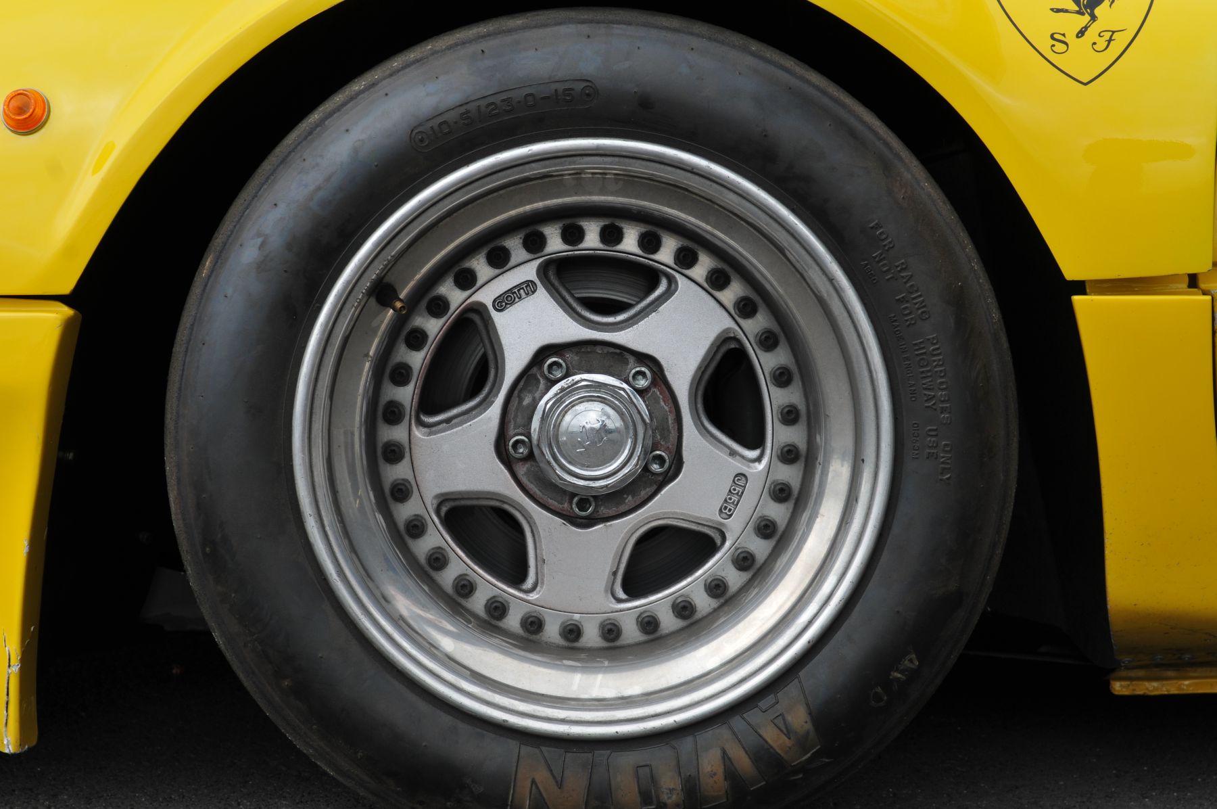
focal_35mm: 82
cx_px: 608
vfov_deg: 16.5
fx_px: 2786
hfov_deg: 24.6
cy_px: 404
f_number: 8
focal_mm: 55
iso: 200
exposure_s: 1/125
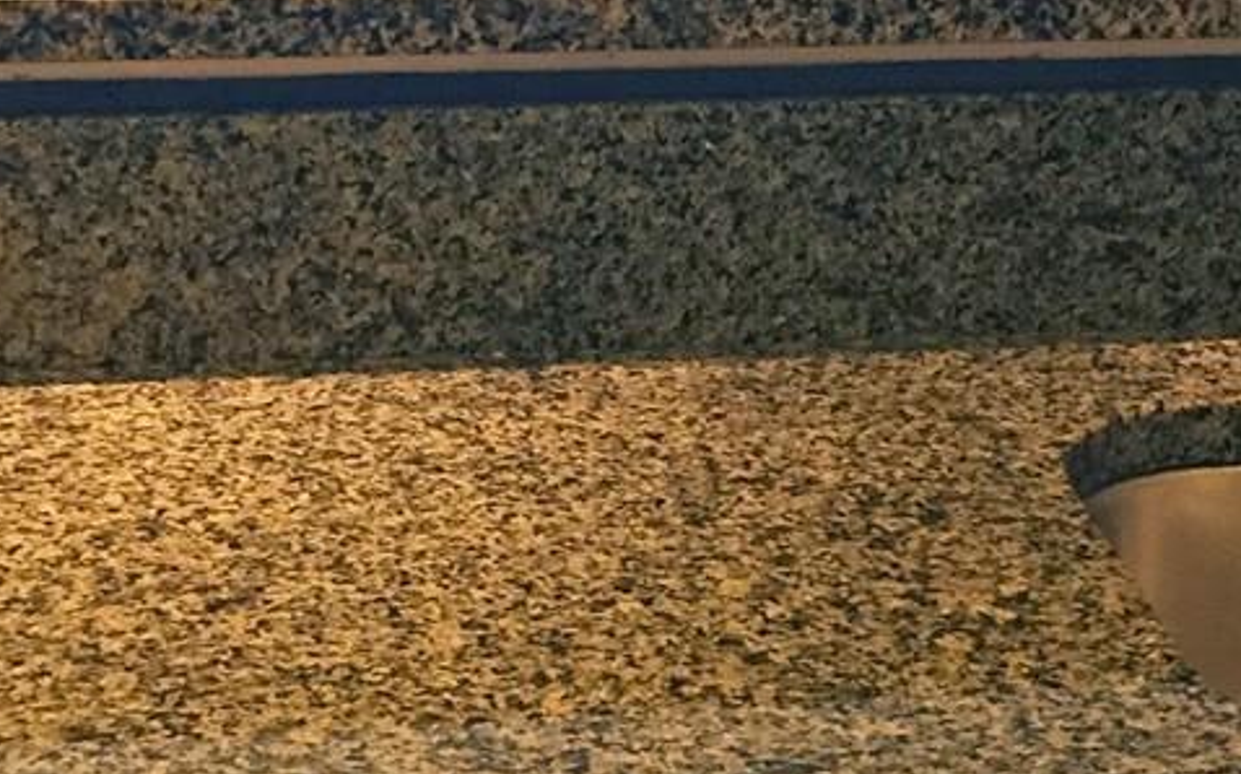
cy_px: 475
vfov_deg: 12.7
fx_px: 3481
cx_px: 831
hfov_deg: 20.1
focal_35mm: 103
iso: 160
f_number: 2.2
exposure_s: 1/30
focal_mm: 4.15
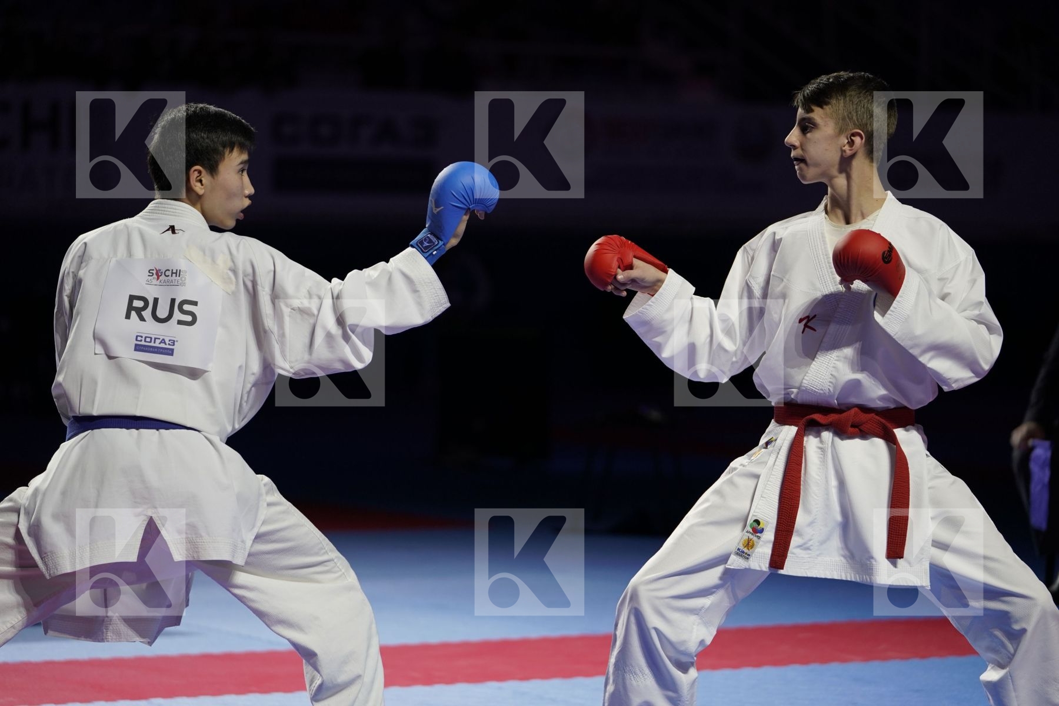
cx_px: 530
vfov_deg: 10.6
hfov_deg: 15.9
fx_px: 3794
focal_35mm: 129
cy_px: 353
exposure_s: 1/1000
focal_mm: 129
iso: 1000
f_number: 2.8
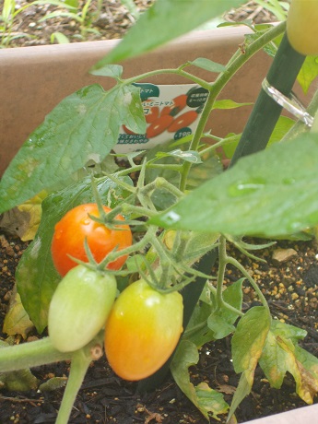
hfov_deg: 14.9
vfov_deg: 19.8
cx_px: 159
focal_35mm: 99
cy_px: 212
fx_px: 1213
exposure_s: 1/25
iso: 200
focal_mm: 17.6
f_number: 5.5
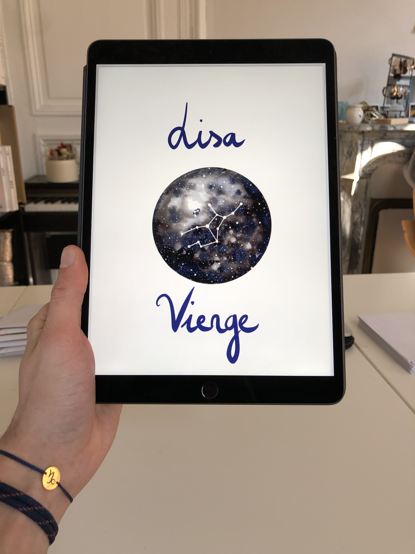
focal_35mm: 28
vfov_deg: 63.4
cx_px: 208
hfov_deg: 49.7
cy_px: 277
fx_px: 448
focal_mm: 4
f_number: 1.8
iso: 40
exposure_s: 1/120
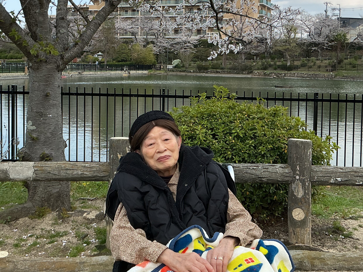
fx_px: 493
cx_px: 196
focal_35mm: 47
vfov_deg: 30.6
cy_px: 90
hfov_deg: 40.4
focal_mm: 3
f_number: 1.8
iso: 25
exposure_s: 1/869
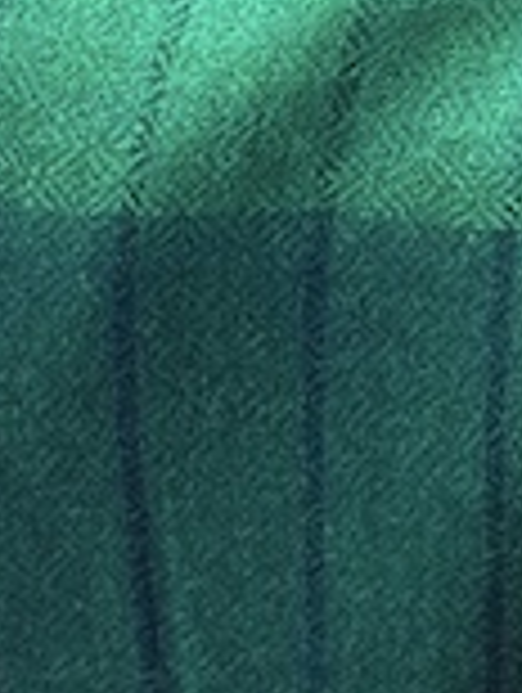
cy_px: -414
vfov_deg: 5.5
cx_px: 952
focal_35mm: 354
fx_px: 7098
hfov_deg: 4.2
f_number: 1.78
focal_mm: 6.76
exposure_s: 1/184
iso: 64
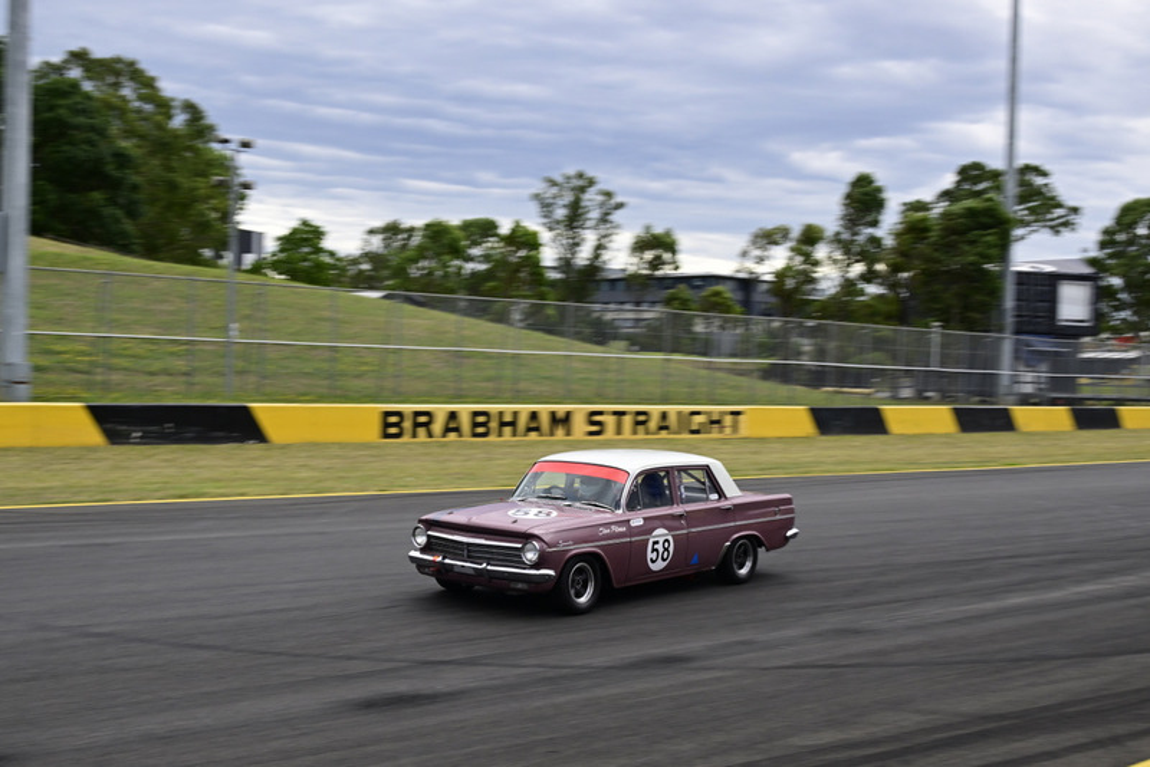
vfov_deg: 29.9
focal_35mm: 45
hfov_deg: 43.6
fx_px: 1438
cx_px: 575
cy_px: 384
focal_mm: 30
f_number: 10
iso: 250
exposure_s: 1/250
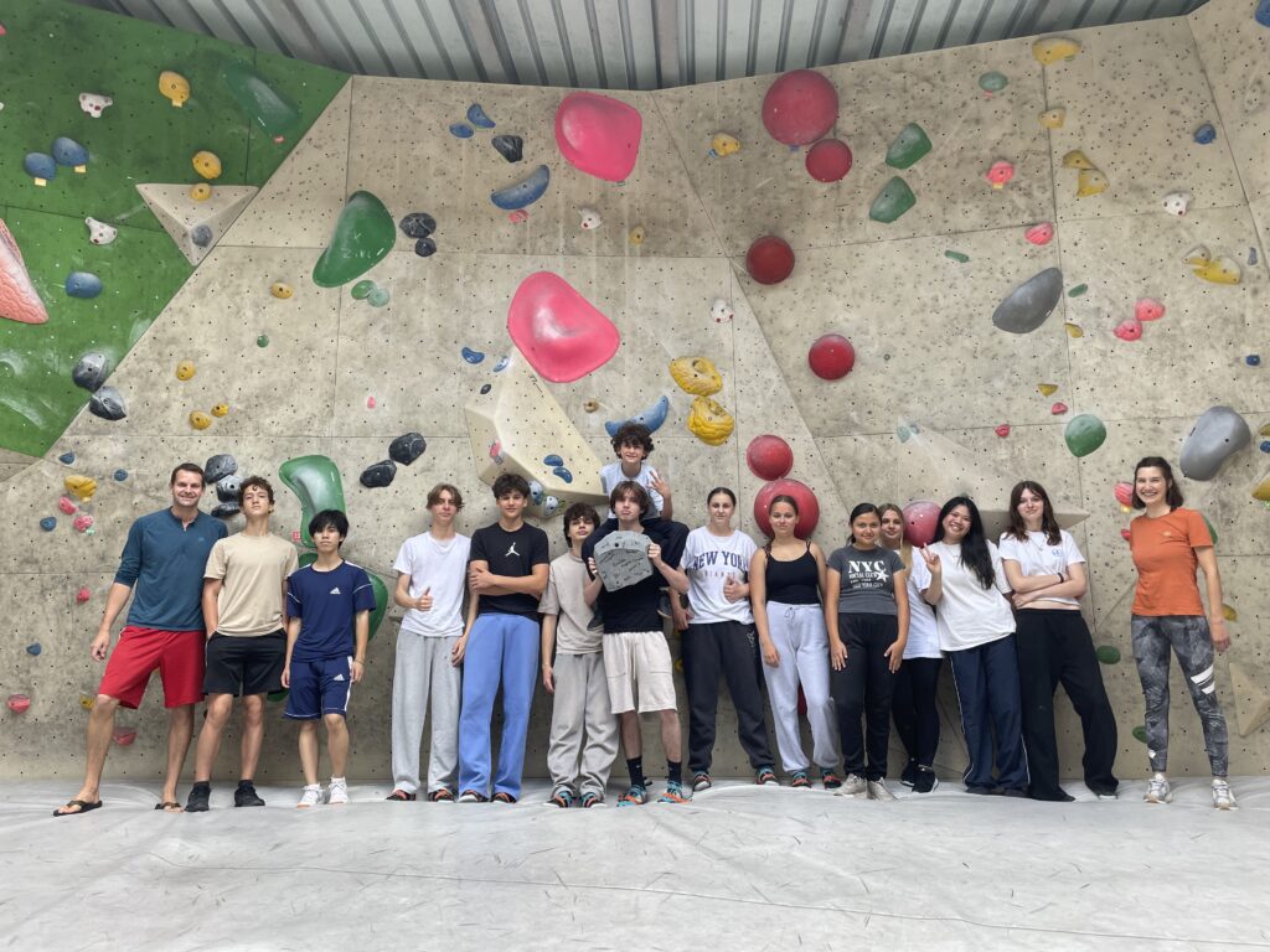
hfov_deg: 67.3
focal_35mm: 26
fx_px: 954
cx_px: 635
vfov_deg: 53.1
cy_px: 476
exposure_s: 1/290
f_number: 1.6
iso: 32
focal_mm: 4.2
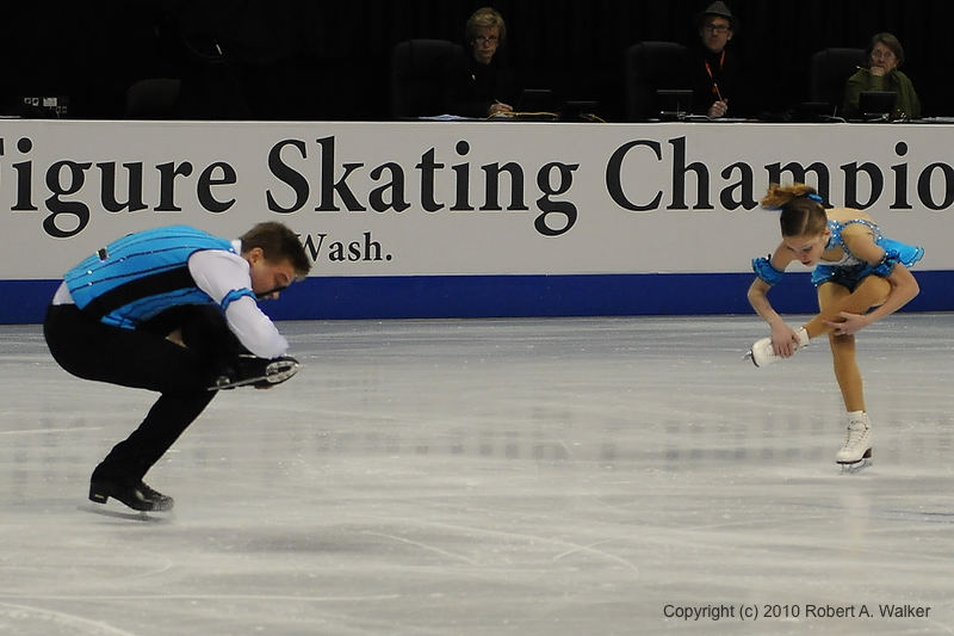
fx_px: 2782
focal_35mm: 105
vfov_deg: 13.0
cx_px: 477
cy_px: 318
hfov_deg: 19.5
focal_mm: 70
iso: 1000
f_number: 2.8
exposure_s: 1/1250
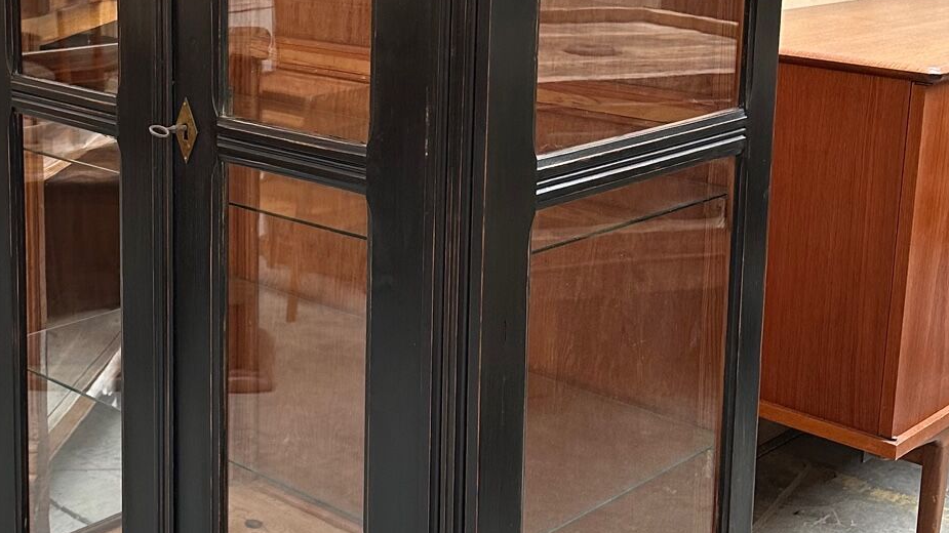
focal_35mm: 57
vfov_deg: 20.8
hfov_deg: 36.0
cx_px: 272
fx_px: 1434
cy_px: 85
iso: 250
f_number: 1.78
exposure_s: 1/72
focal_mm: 6.86
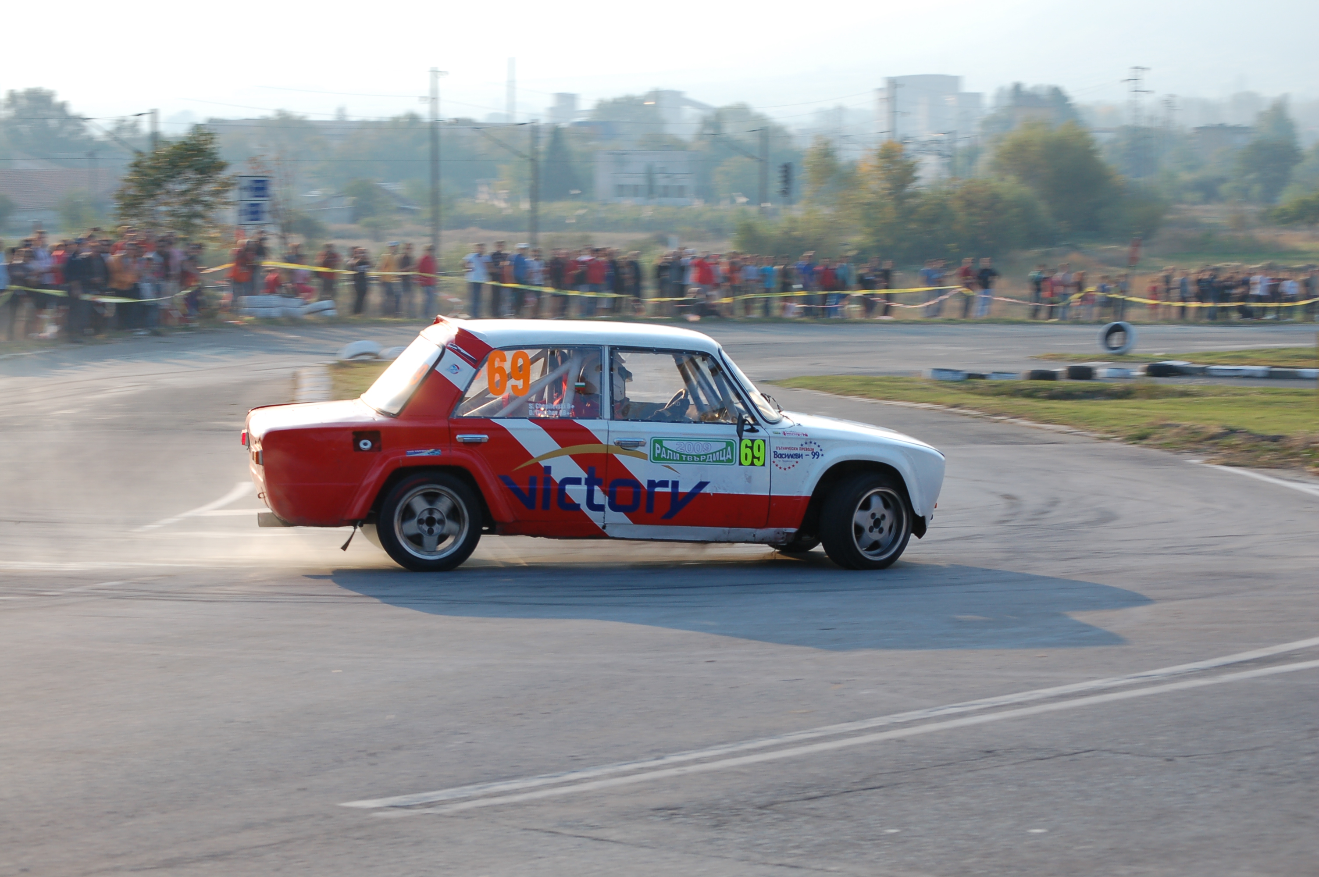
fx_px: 3569
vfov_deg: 14.0
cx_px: 660
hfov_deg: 20.9
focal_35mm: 98
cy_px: 438
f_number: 11
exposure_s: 1/125
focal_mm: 65
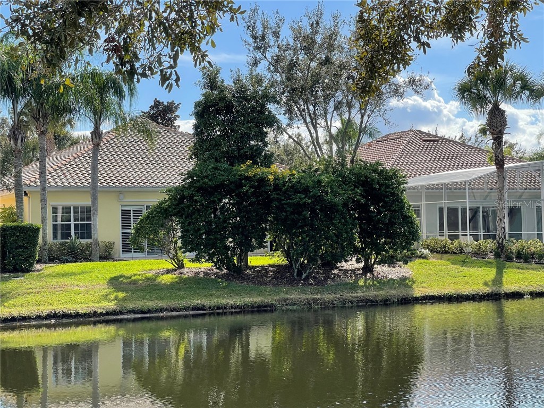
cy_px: 204
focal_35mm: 64
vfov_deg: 22.9
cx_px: 272
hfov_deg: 30.3
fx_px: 1006
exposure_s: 1/727
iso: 20
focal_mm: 7.5
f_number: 2.2
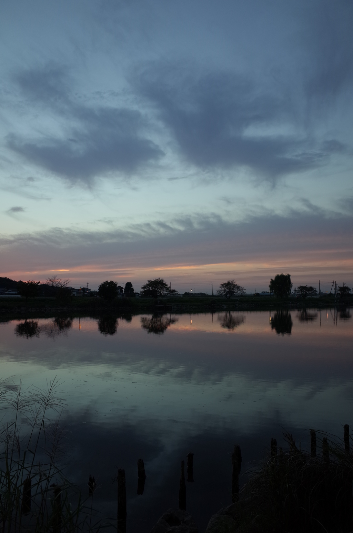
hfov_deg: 46.2
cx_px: 176
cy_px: 266
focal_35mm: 28
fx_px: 414
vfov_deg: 65.6
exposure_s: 1/60
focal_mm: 18.3
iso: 100
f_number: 4
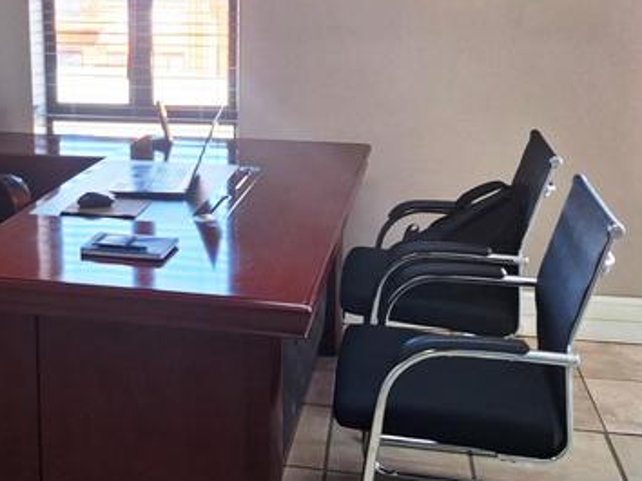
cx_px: 167
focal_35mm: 52
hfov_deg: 36.1
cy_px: 120
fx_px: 964
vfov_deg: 27.6
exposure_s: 1/100
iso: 64
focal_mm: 5.54
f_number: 1.8
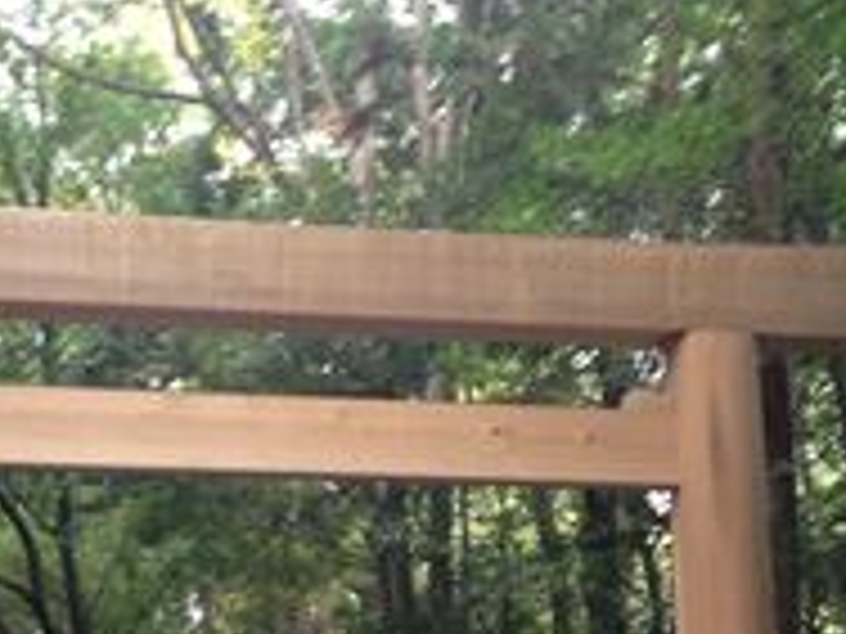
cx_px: 292
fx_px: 2151
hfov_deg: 22.2
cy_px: 645
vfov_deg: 16.4
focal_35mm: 88
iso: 200
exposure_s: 1/20
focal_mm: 4.12
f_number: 2.4
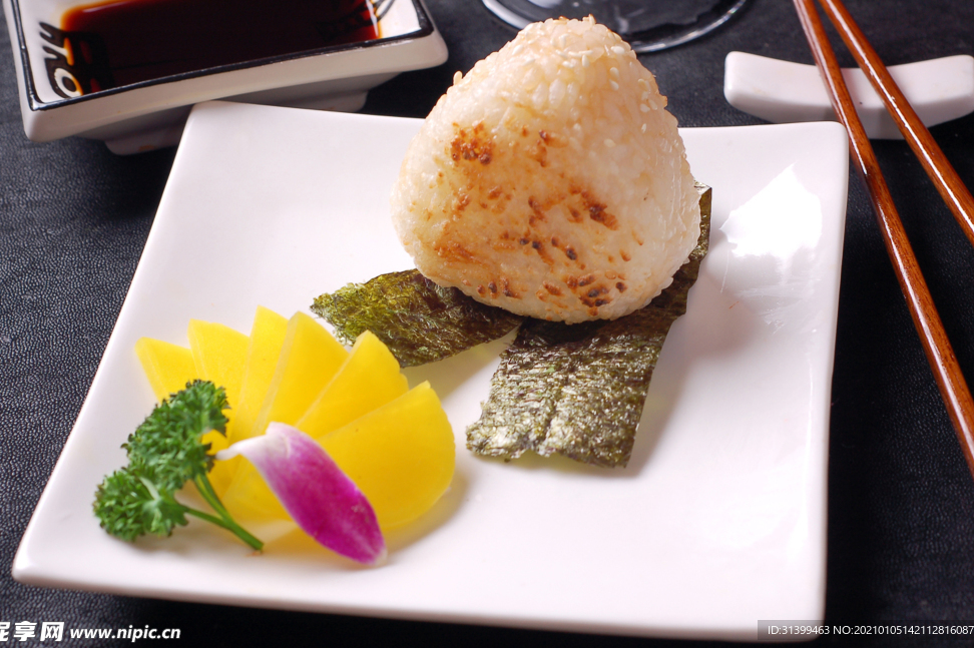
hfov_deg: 25.7
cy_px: 309
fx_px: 2136
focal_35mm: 79
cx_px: 482
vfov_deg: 17.3
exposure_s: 1/250
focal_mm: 50
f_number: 6.3
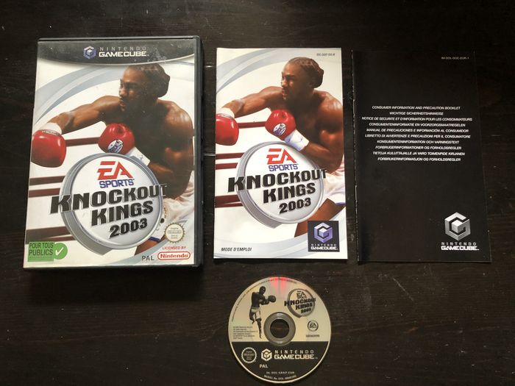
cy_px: 193
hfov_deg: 63.4
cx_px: 258
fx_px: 417
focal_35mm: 28
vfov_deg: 49.7
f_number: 1.8
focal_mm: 4
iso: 80
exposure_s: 1/15
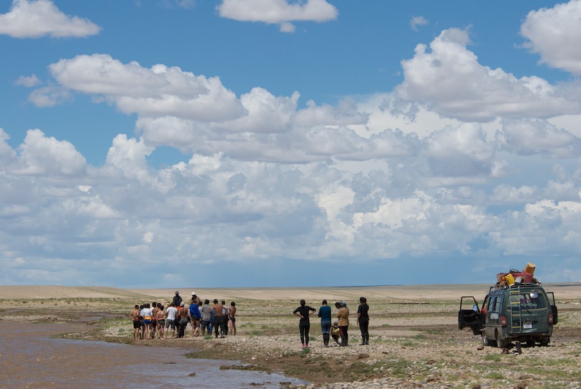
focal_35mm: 120
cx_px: 290
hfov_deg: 17.0
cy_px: 194
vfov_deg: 11.5
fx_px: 1939
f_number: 9
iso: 250
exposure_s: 1/1250
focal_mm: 80
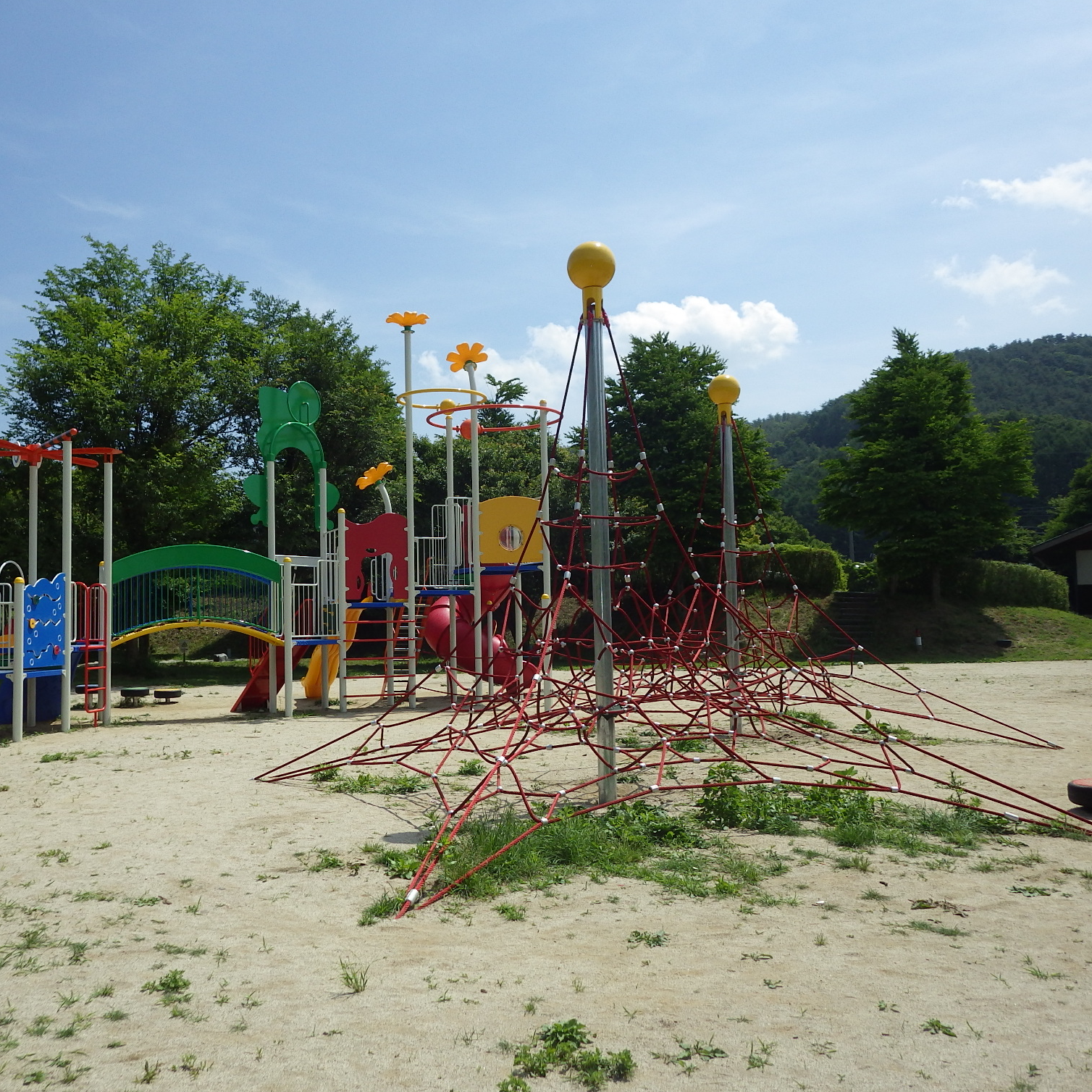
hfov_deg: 53.7
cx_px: 439
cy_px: 551
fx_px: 1071
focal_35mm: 30
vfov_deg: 54.0
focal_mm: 4.5
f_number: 7.9
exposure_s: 1/320
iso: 125
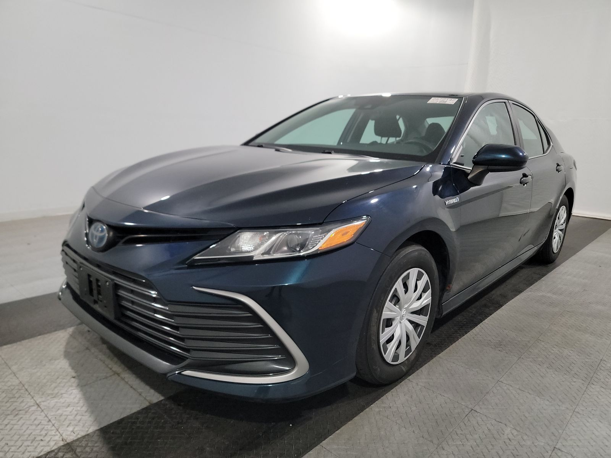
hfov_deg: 71.6
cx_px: 306
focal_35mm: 24
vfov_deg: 56.8
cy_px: 229
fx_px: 424
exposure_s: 1/59
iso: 912
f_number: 1.8
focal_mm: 6.7
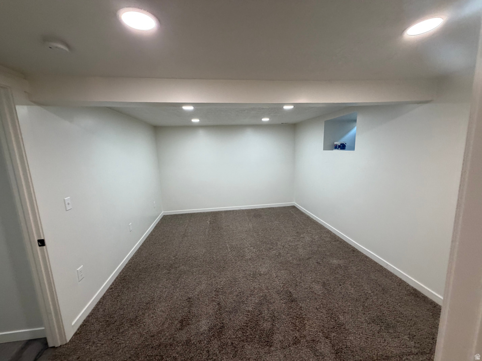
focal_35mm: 14
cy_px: 180
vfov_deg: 85.7
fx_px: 195
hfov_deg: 102.1
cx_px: 241
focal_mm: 2.22
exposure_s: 1/120
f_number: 2.2
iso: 250
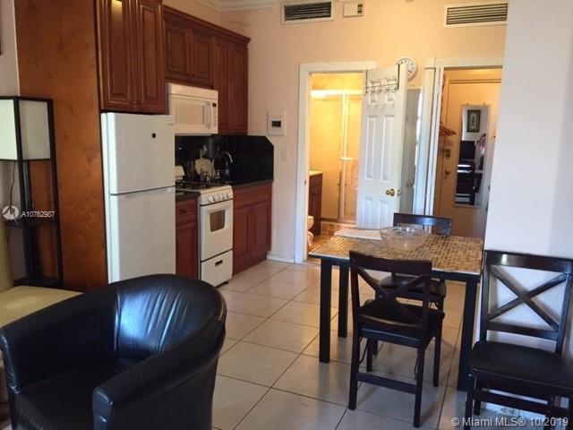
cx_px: 286
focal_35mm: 29
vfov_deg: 48.2
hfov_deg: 61.7
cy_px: 215
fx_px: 480
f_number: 2.2
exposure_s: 1/30
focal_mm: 4.15
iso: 160
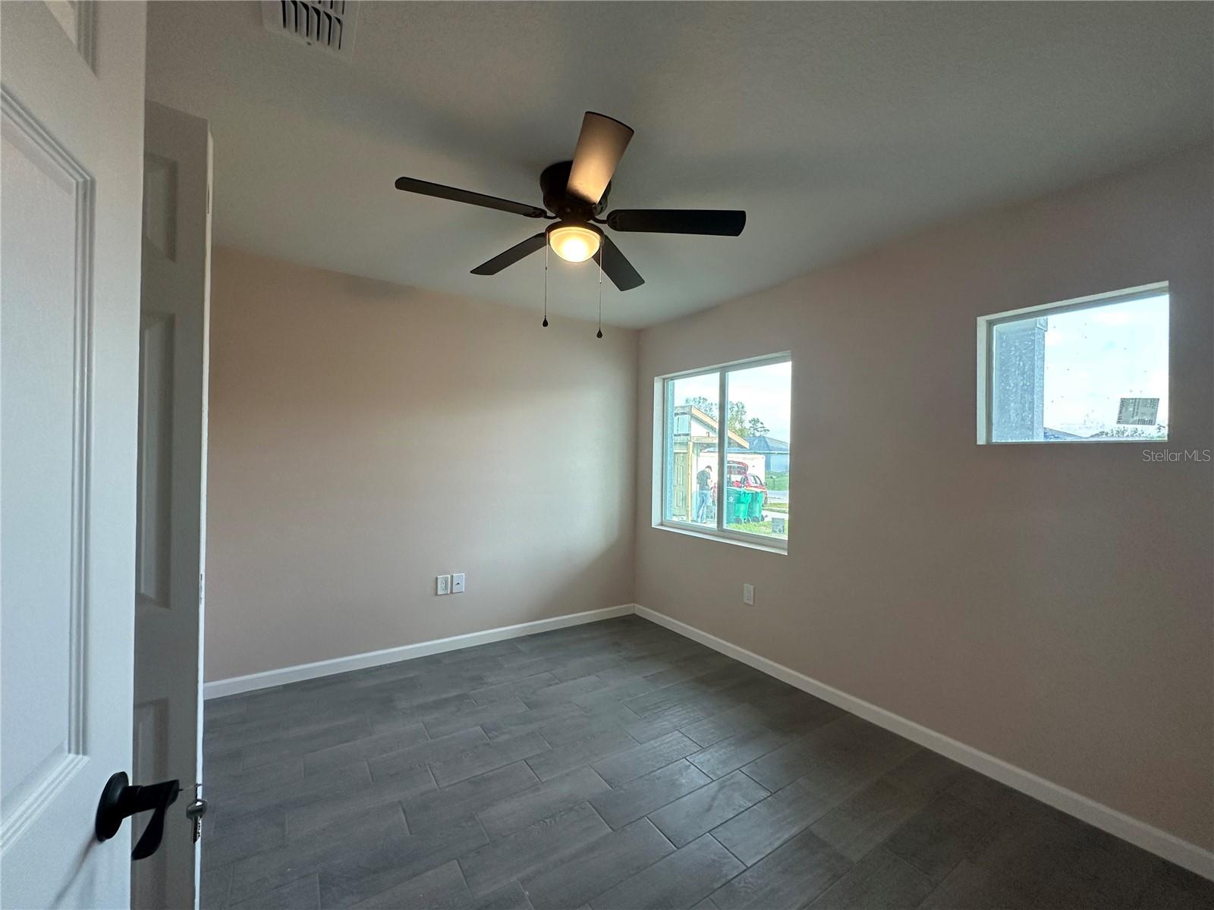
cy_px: 455
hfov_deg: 102.1
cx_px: 607
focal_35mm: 14
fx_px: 491
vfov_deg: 85.7
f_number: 2.2
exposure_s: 1/120
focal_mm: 2.22
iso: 200
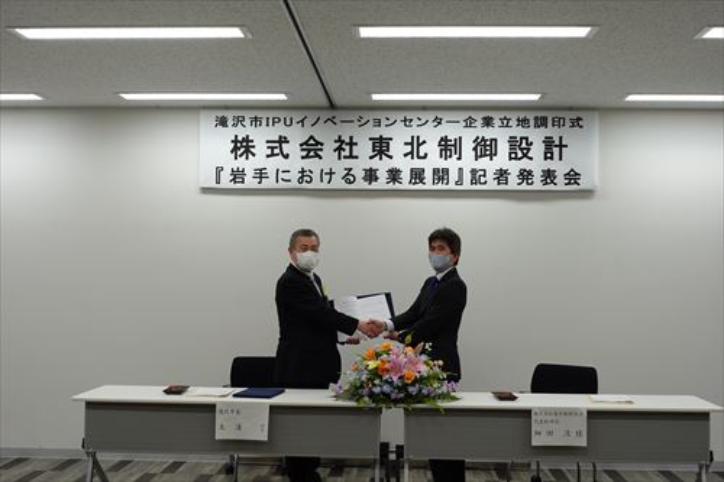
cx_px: 362
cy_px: 241
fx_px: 965
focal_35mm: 48
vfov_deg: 28.1
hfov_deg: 41.1
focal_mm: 18.2
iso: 125
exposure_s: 1/80
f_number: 3.5
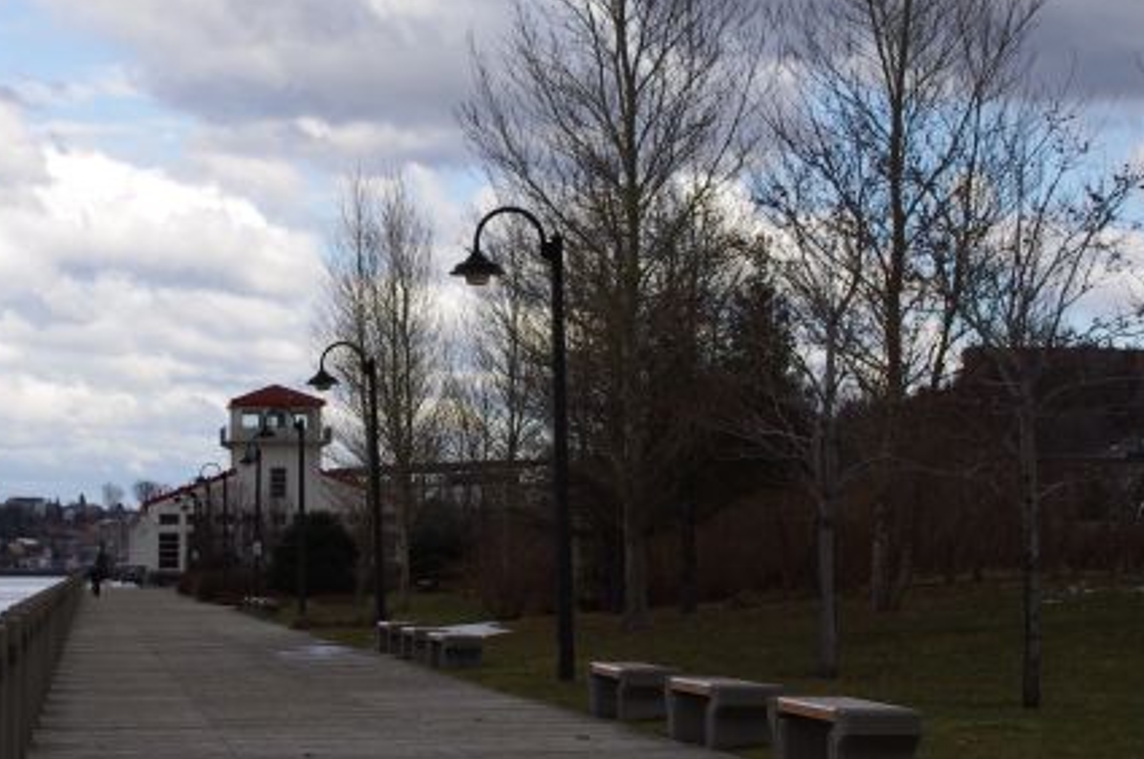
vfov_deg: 12.1
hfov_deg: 18.1
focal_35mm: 113
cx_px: 396
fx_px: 3585
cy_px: 357
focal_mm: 40
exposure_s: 1/200
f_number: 13
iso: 200
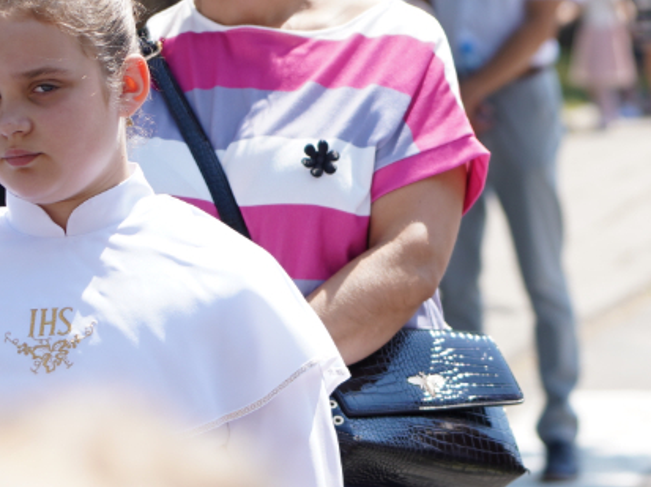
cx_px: 731
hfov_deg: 6.4
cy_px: 434
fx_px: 5750
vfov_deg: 4.8
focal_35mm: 306
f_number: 4
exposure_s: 1/400
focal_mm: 101
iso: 100
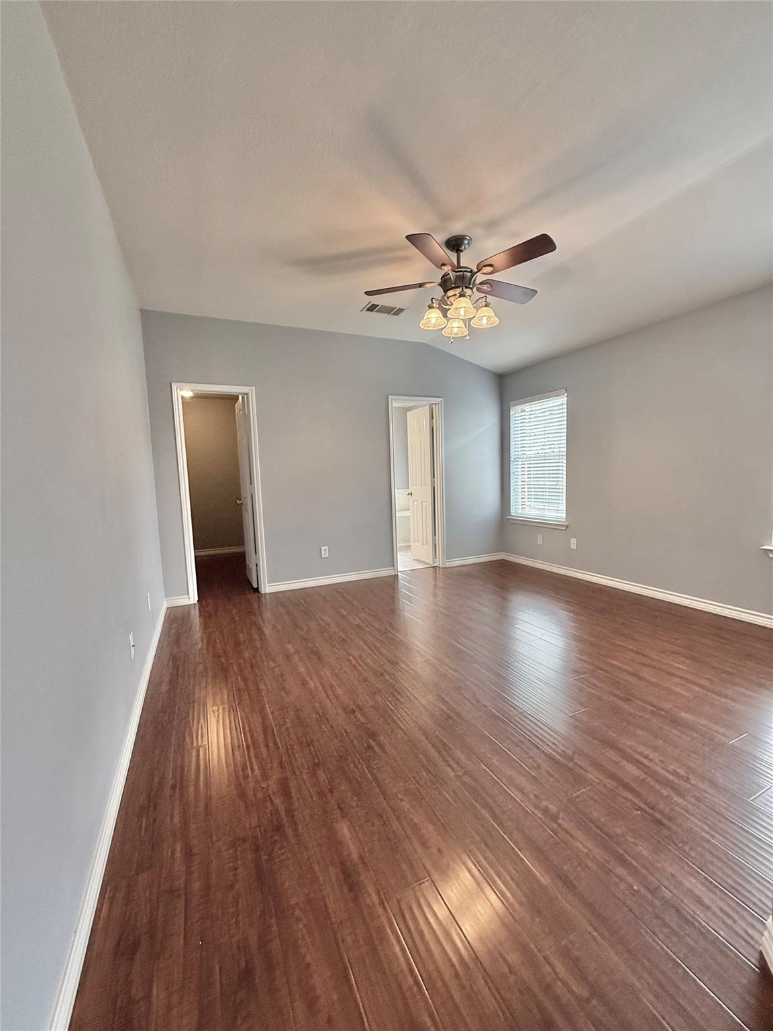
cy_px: 516
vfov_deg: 102.1
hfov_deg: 85.7
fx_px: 417
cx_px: 386
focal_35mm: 14
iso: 320
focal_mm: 2.22
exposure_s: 1/120
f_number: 2.2
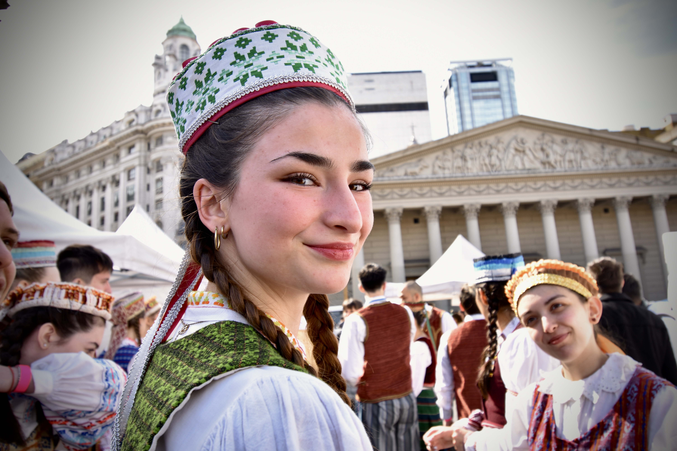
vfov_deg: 50.4
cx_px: 338
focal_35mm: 26
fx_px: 480
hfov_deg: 70.4
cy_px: 226
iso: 100
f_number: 5.3
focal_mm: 17
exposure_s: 1/80
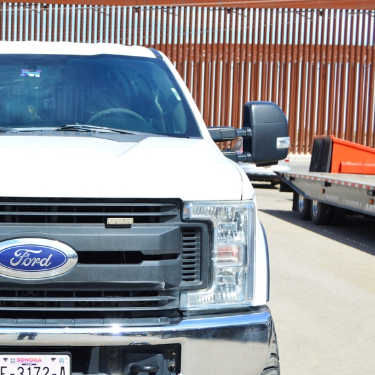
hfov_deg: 18.2
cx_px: 26
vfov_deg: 18.4
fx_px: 1151
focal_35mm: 94
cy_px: 259
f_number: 7.1
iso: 100
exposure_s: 1/250
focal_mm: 35
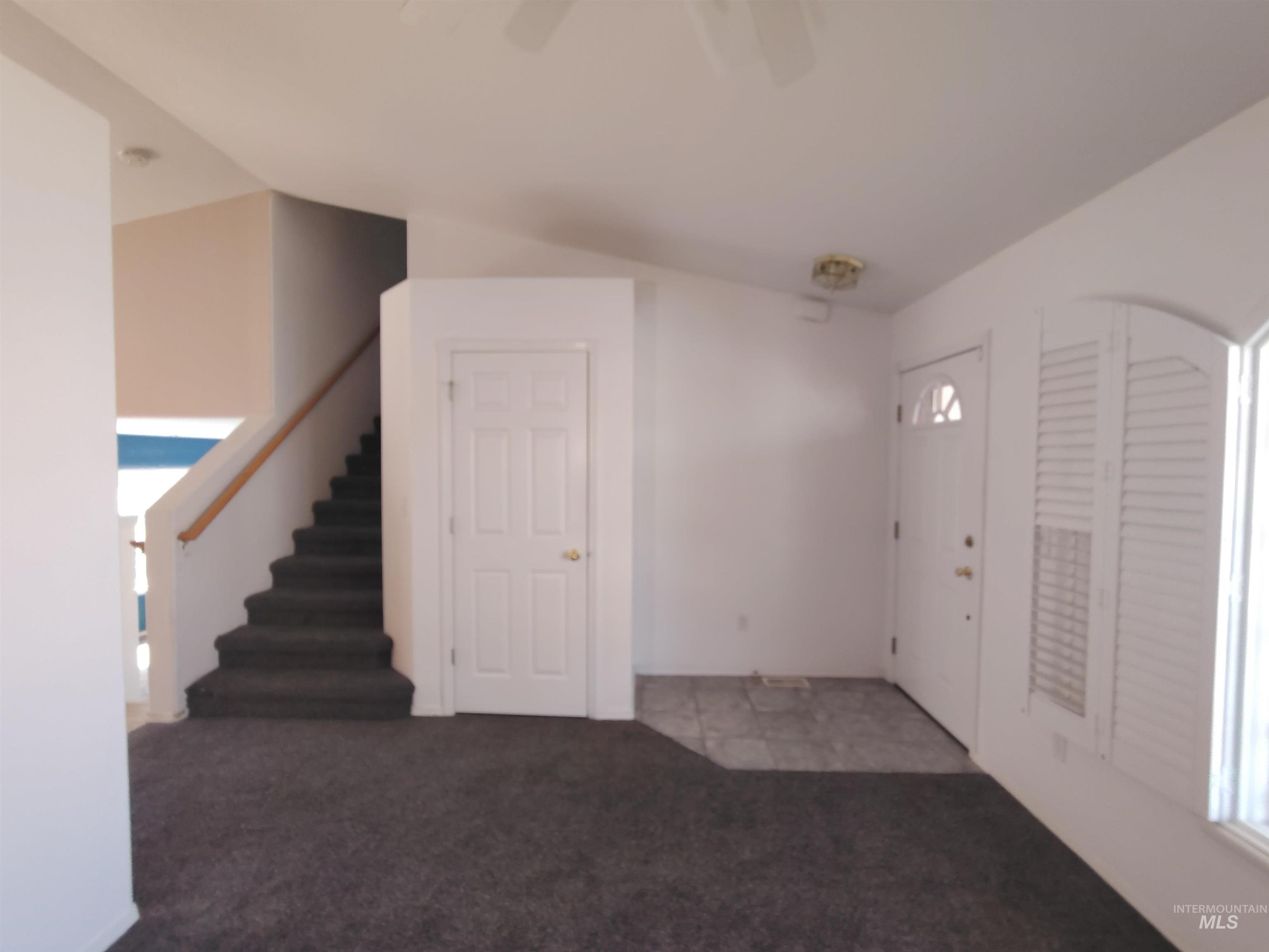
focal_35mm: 16
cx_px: 634
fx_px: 587
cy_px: 476
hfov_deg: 94.5
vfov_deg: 78.1
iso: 332
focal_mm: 2.13
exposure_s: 1/60
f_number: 2.2
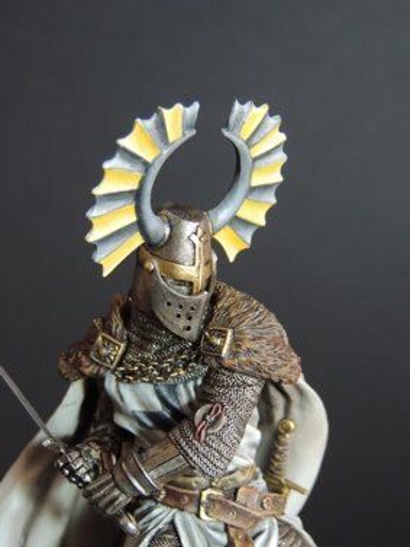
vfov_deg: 21.8
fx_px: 1421
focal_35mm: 90
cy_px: 274
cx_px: 205
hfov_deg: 16.4
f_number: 4.1
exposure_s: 1/25
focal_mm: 16
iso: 640
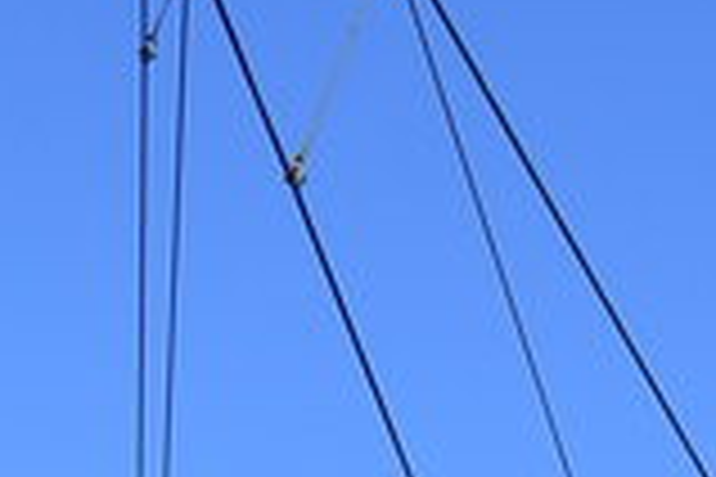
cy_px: 1737
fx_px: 7199
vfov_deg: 3.6
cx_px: -23
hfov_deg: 5.7
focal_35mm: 362
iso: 100
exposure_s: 1/500
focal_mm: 32
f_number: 7.1
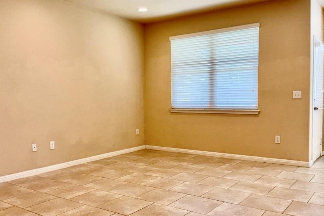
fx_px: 306
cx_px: 158
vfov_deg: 38.9
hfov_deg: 55.8
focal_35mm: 34
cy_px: 113
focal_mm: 3
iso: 40
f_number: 1.8
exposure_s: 1/60
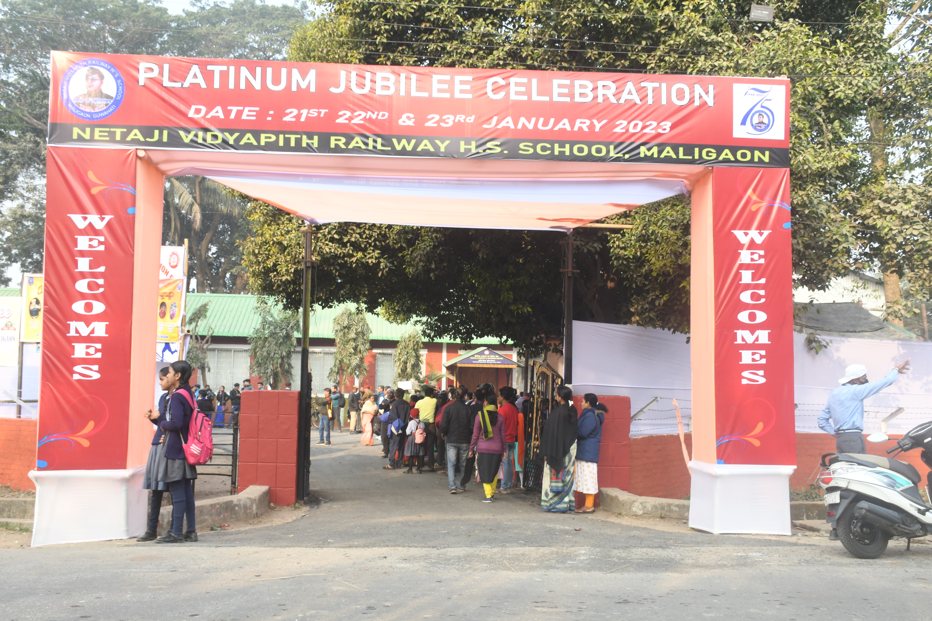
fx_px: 880
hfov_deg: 55.8
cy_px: 310
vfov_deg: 38.9
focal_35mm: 34
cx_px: 466
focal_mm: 23
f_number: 10
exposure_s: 1/100
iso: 400
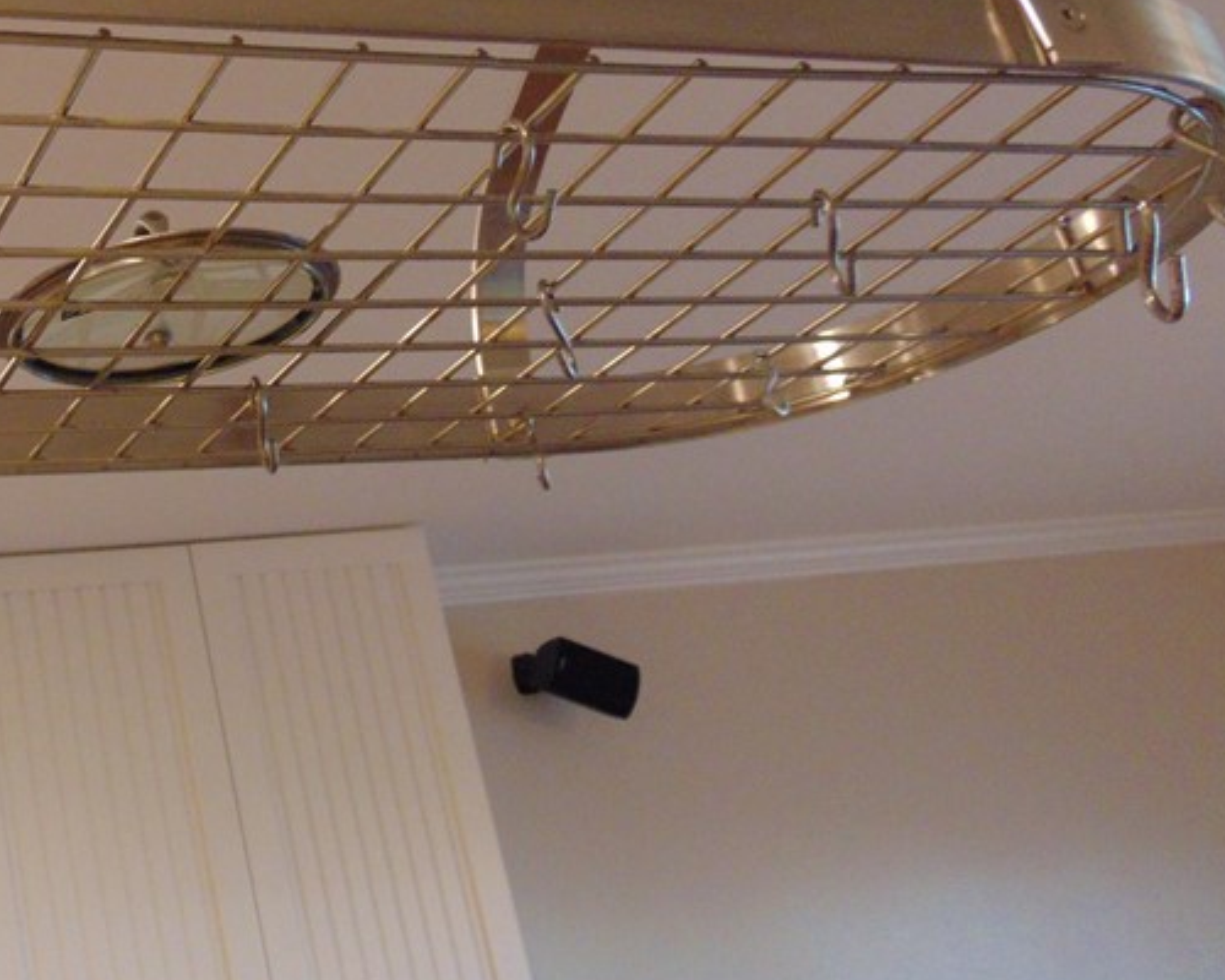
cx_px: 66
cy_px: 321
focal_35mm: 50
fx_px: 1813
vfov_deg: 30.0
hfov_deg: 34.7
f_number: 3
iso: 250
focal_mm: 4.5
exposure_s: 1/30
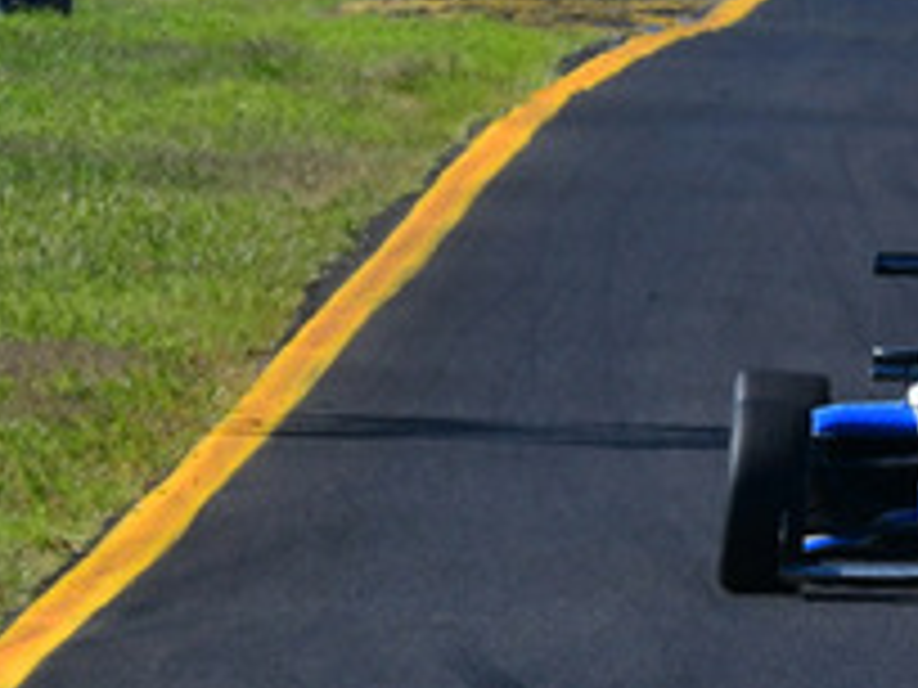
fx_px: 60146
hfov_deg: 0.9
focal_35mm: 2268
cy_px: 265
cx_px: 1026
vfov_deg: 0.7
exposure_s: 1/640
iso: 500
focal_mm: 400
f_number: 13
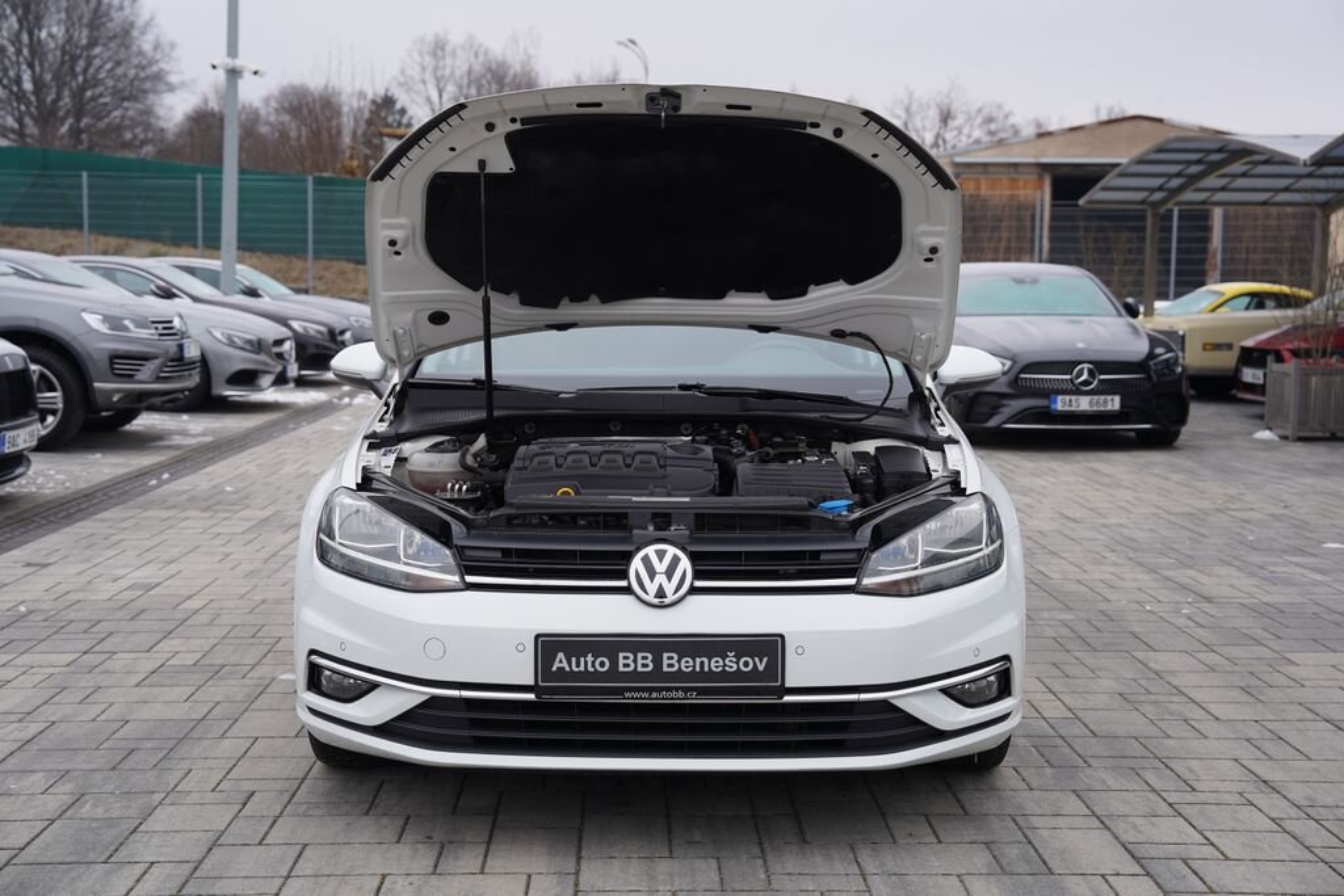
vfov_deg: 29.9
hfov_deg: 43.6
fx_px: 1680
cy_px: 448
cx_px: 672
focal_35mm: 45
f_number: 4.5
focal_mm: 45
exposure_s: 1/125
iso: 100
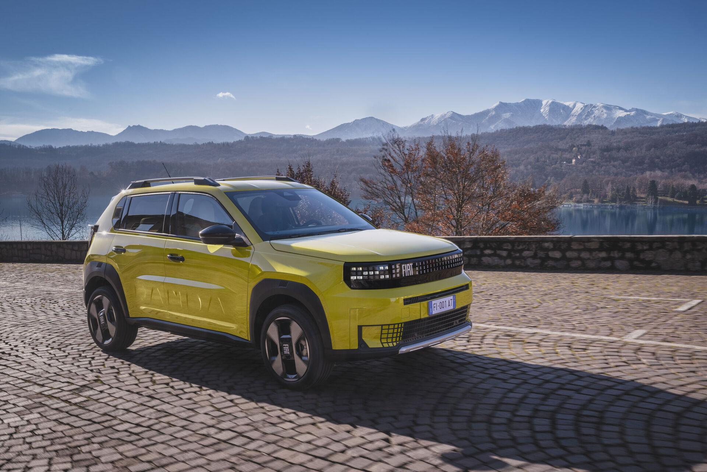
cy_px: 236
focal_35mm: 35
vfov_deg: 37.9
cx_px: 354
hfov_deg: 54.4
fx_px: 687
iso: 64
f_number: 13
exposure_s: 1/100
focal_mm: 35
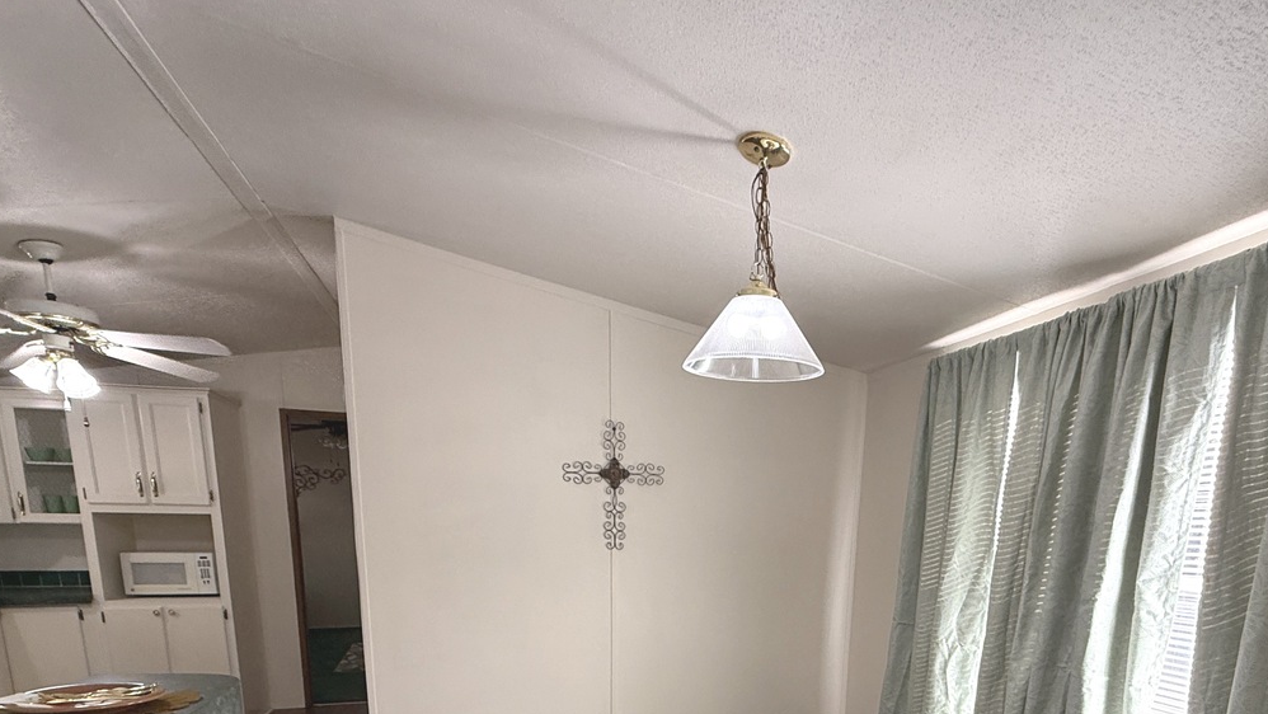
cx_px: 718
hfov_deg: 80.8
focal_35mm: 22
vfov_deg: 45.5
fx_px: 740
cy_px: 673
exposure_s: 1/99
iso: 160
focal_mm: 2.22
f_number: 2.2
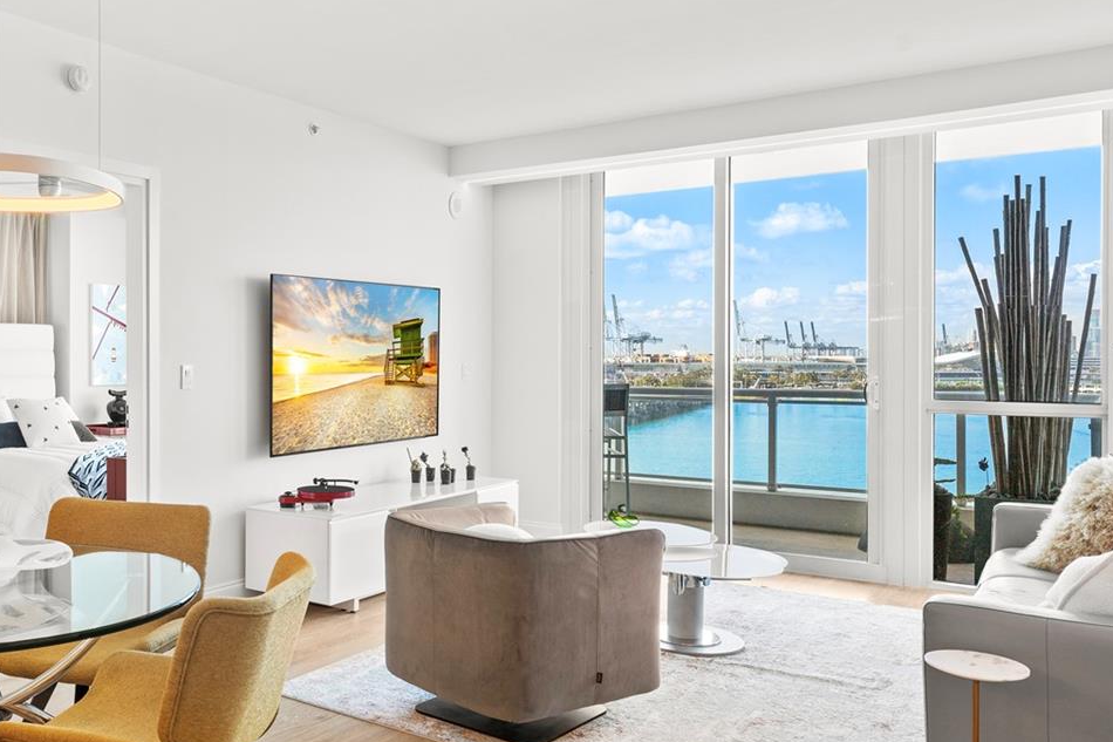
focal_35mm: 32
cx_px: 313
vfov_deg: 41.1
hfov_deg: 56.5
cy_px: 367
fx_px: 989
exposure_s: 1/10
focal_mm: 19
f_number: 8
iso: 320
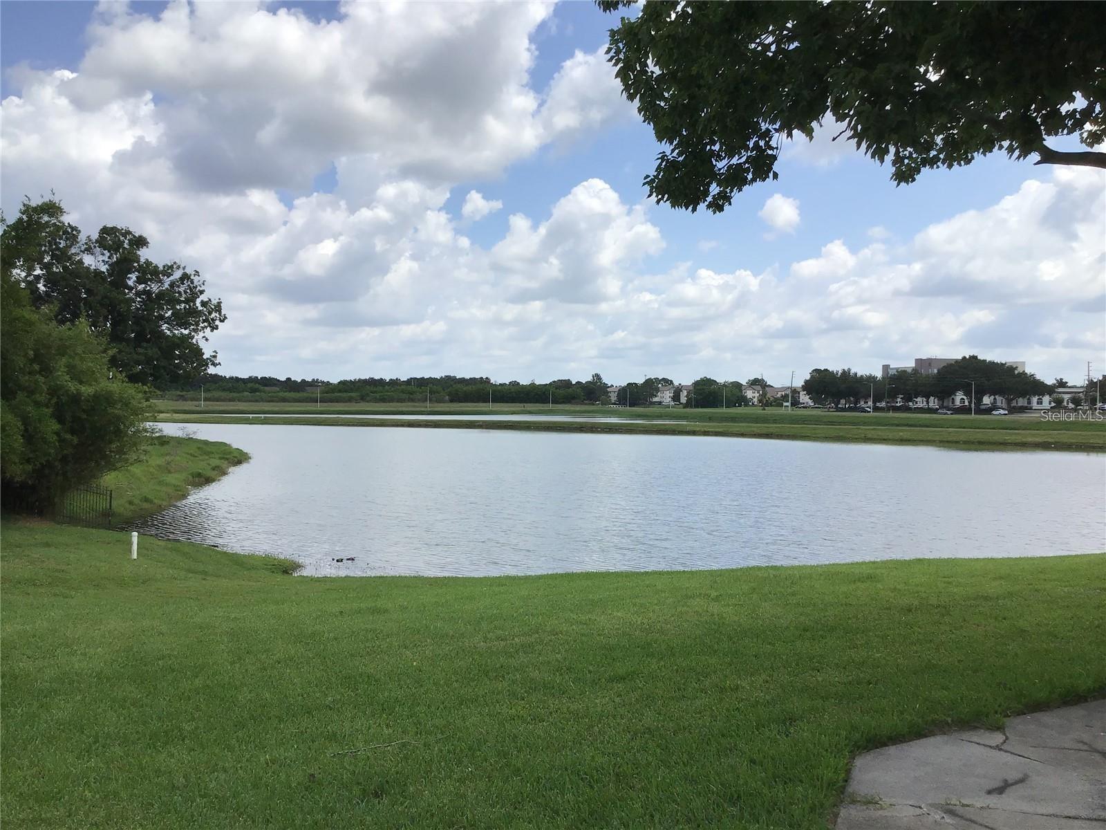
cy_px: 415
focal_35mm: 31
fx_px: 990
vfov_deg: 45.4
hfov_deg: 58.4
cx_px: 553
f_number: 2.4
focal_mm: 3.3
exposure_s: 1/1852
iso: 25
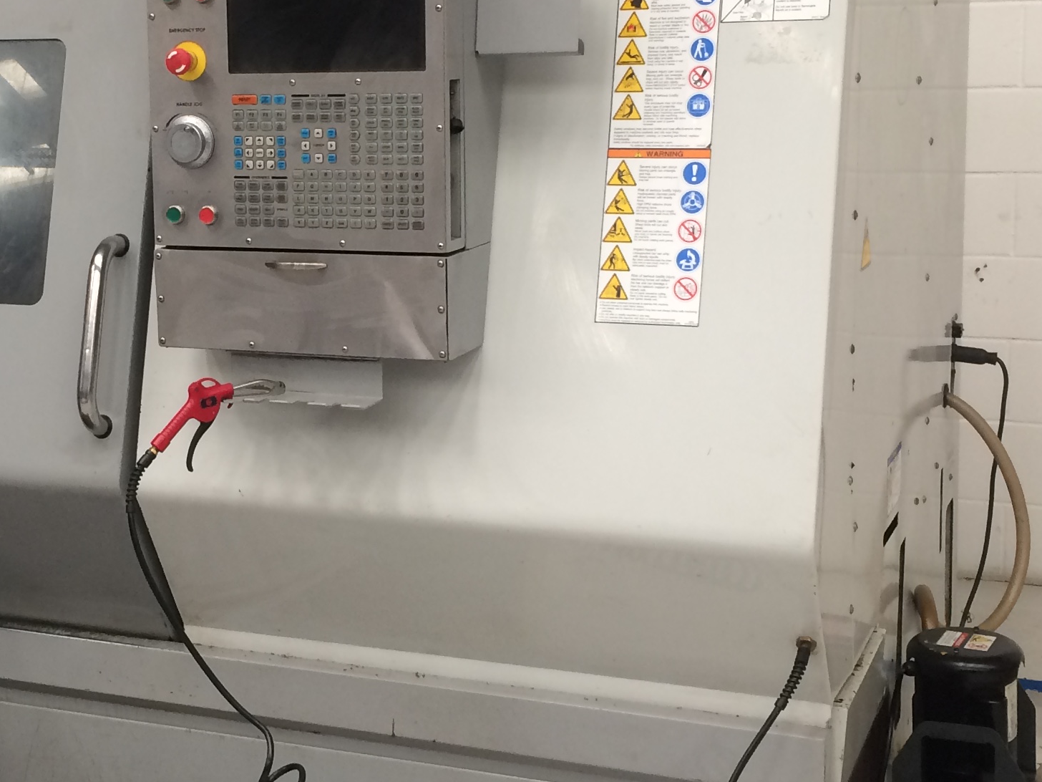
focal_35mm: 65
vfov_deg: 22.6
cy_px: 330
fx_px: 1957
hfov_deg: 29.2
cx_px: 217
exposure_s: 1/33
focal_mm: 4.15
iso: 100
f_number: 2.2
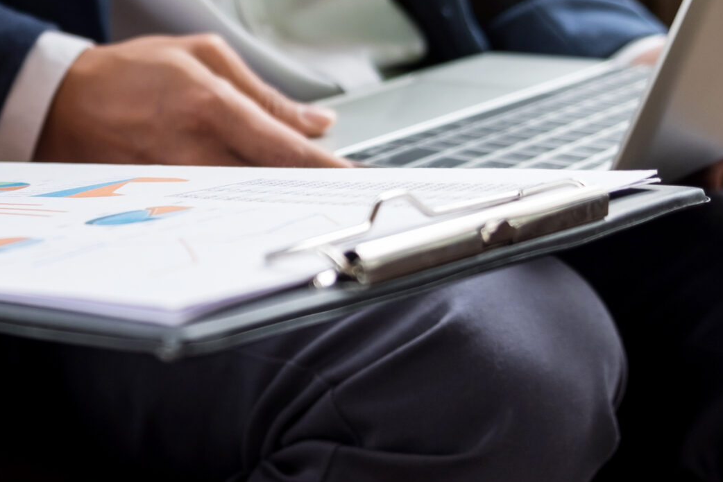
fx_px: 1727
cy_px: 150
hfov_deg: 22.8
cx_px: 8
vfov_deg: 15.9
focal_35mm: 86
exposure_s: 1/125
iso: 200
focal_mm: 23.3
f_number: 3.2
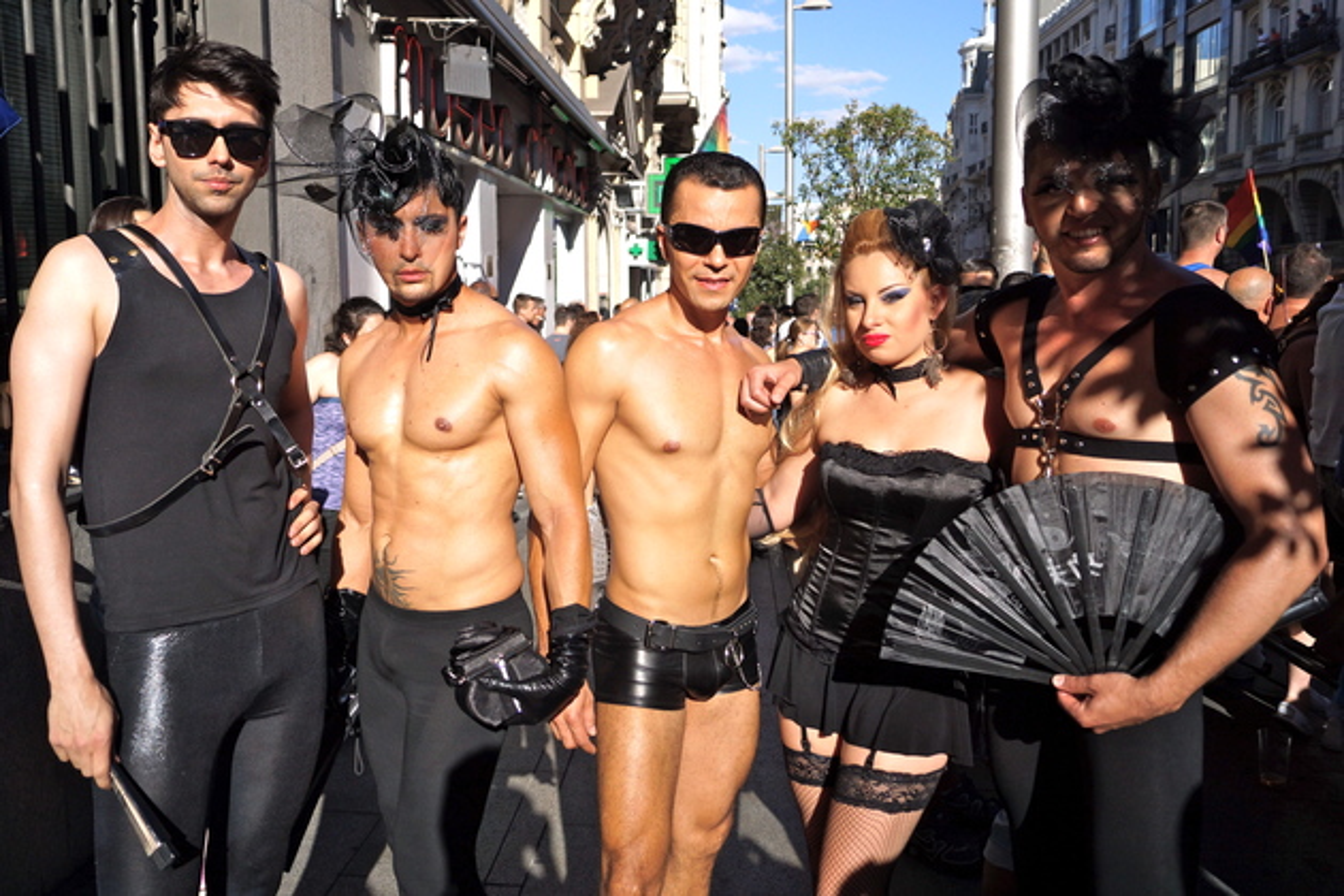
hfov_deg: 67.4
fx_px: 1008
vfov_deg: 47.9
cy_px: 448
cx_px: 672
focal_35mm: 27
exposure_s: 1/3200
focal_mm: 18
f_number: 3.5
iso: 200
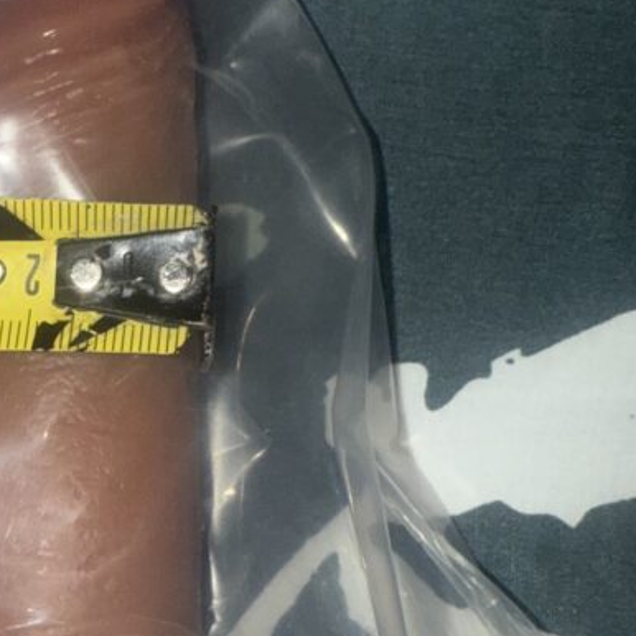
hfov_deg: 36.8
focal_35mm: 44
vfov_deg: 38.3
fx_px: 915
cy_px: 338
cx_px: 112
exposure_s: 1/122
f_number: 2.2
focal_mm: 2.22
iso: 25
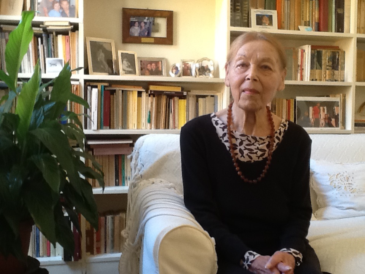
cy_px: 137
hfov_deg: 42.9
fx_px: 464
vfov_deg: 32.9
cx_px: 182
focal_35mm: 44
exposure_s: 1/30
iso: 100
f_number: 2.4
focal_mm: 2.03
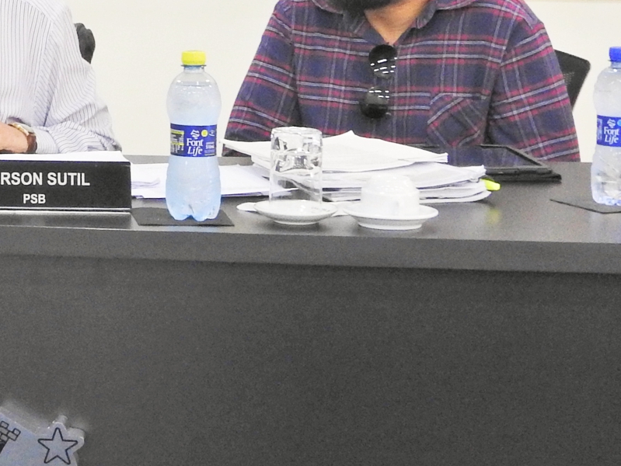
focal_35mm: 133
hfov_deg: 14.2
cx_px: -182
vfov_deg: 11.0
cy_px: -22
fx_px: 2387
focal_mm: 8.1
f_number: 5
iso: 500
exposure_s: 1/8
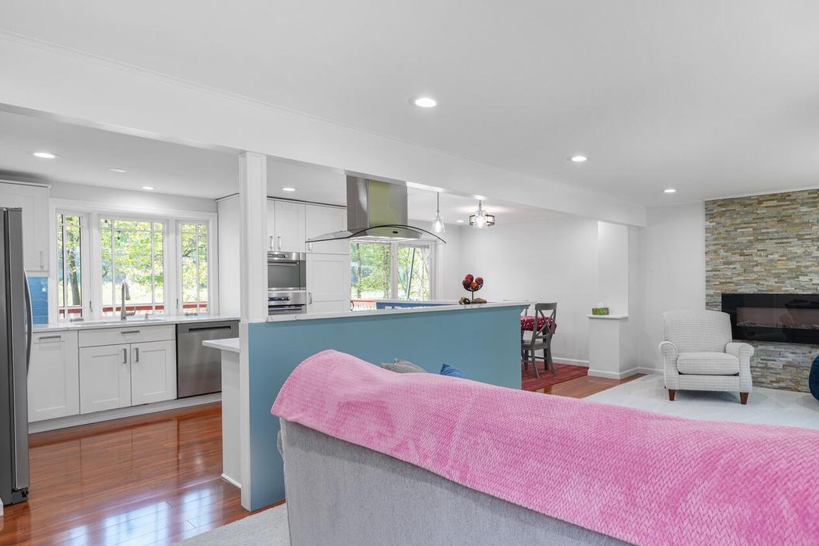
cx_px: 505
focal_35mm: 22
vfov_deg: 57.2
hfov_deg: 77.4
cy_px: 284
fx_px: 500
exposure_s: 1/20
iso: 200
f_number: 8
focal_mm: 16
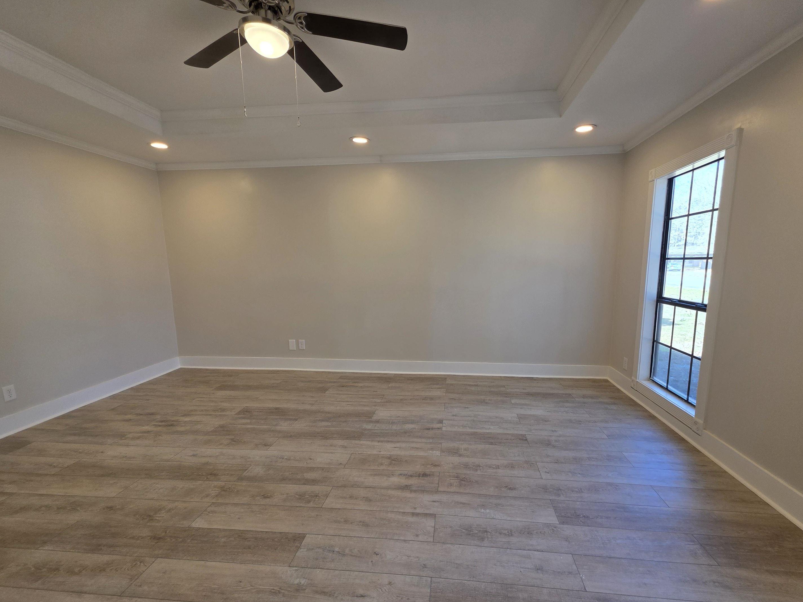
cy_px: 321
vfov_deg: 85.5
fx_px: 325
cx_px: 419
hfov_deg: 102.0
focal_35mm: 14
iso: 80
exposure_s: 1/120
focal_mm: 2.2
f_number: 1.9
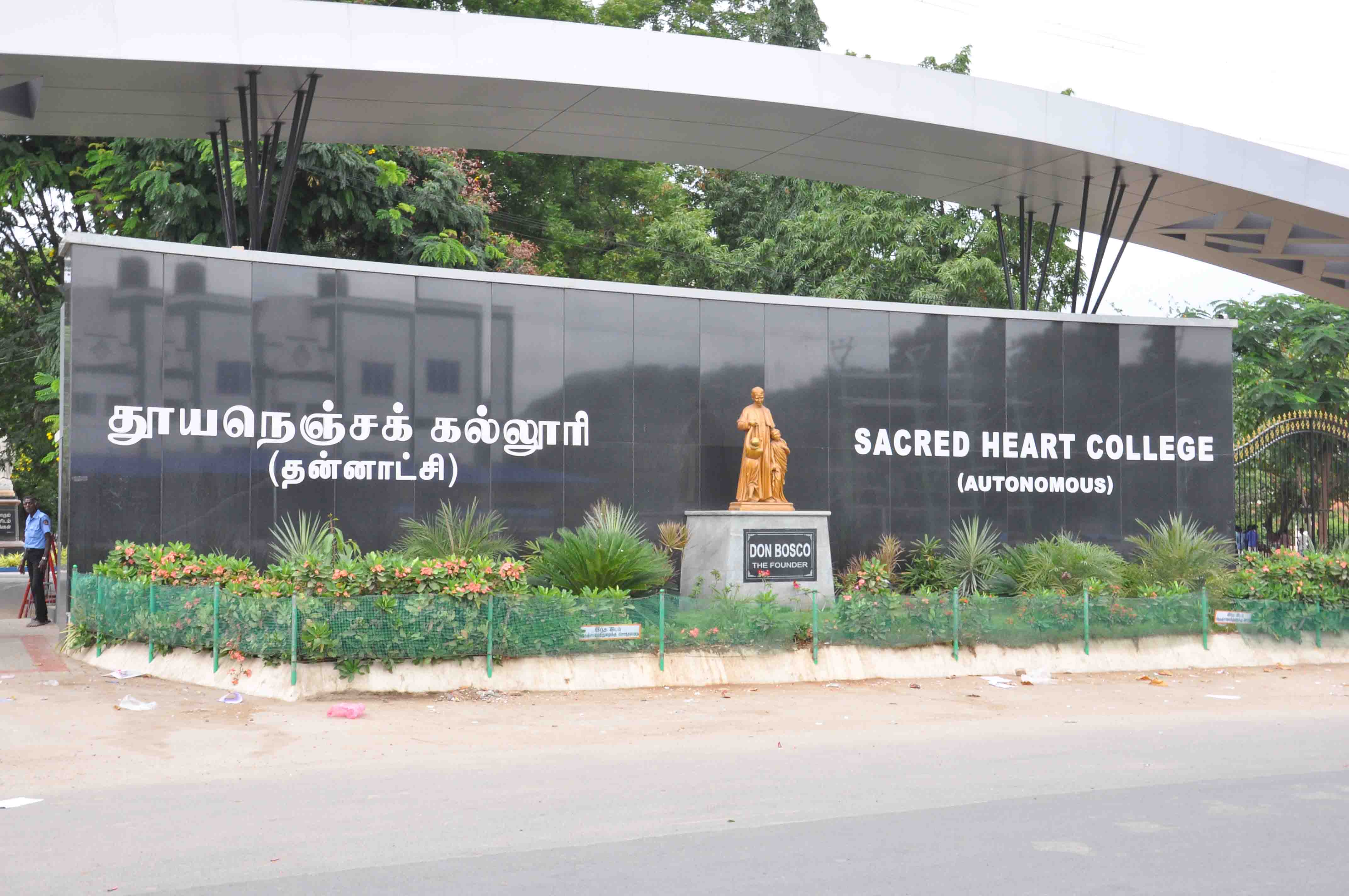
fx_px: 1460
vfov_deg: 34.1
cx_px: 674
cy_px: 448
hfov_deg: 49.6
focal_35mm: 39
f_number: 11
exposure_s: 1/125
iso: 500
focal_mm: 26
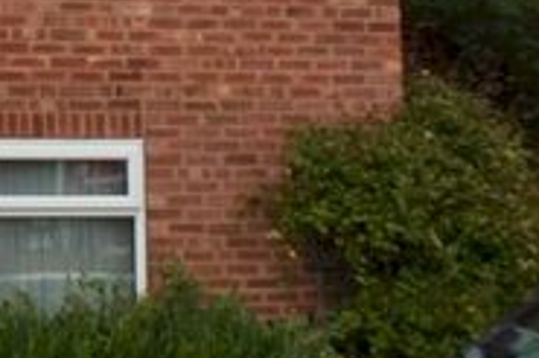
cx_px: -108
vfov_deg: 5.2
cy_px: -36
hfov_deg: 7.8
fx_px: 3904
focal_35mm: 261
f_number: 7.1
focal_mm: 46
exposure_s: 1/200
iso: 125
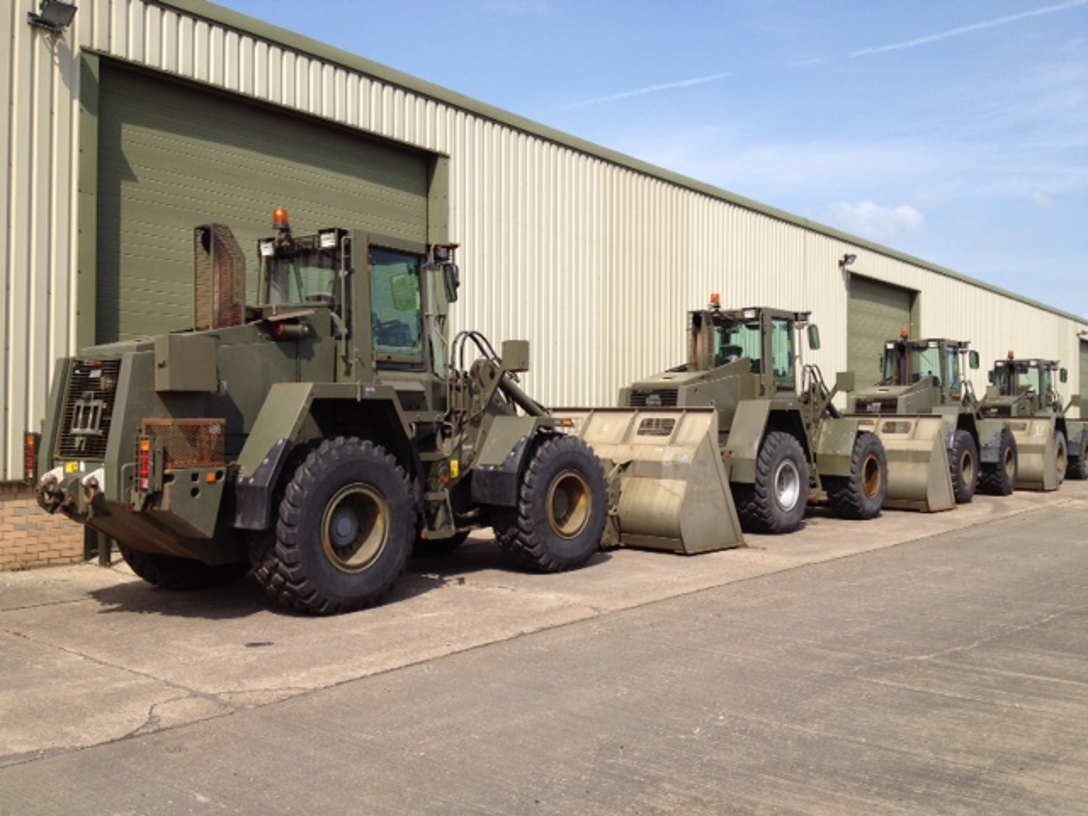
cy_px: 408
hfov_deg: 52.6
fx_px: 1100
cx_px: 544
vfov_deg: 40.7
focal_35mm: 35
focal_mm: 4.28
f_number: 2.4
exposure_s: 1/1577
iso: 64
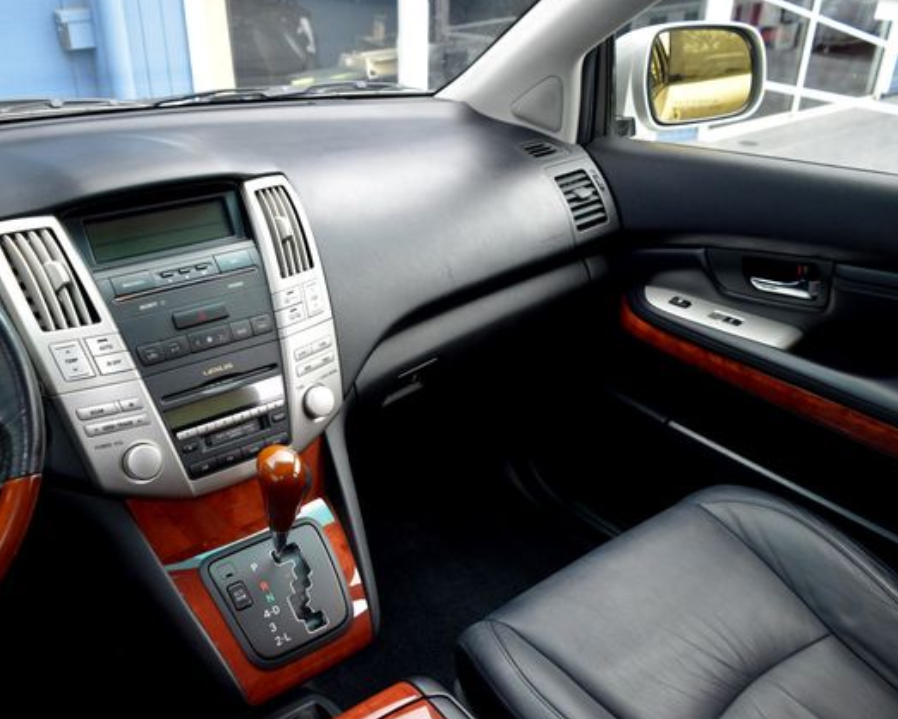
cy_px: 358
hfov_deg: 56.9
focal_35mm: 31
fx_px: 824
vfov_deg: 47.1
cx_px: 385
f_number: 5
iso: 800
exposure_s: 1/100
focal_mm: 18
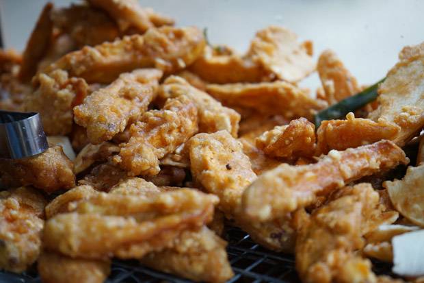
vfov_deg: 19.4
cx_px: 212
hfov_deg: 28.9
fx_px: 824
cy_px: 142
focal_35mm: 70
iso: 500
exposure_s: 1/80
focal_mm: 70
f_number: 5.6
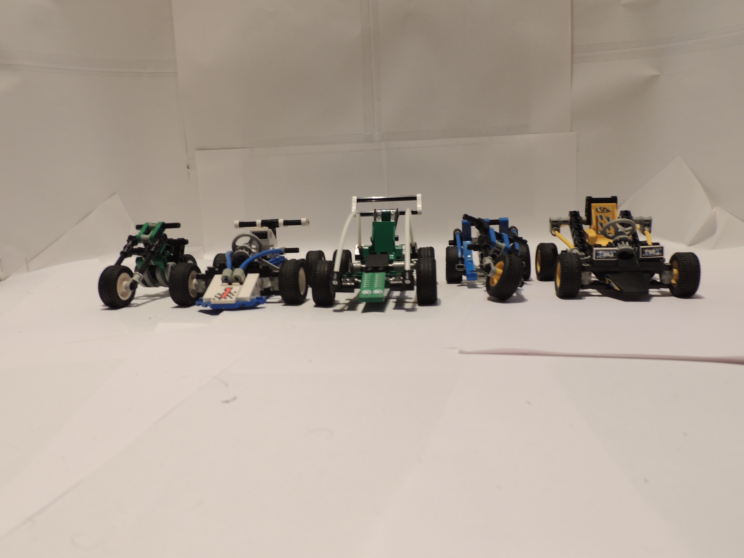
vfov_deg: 42.9
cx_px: 372
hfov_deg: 55.4
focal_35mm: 33
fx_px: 709
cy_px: 279
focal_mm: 5.8
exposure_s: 1/3
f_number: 4
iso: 100
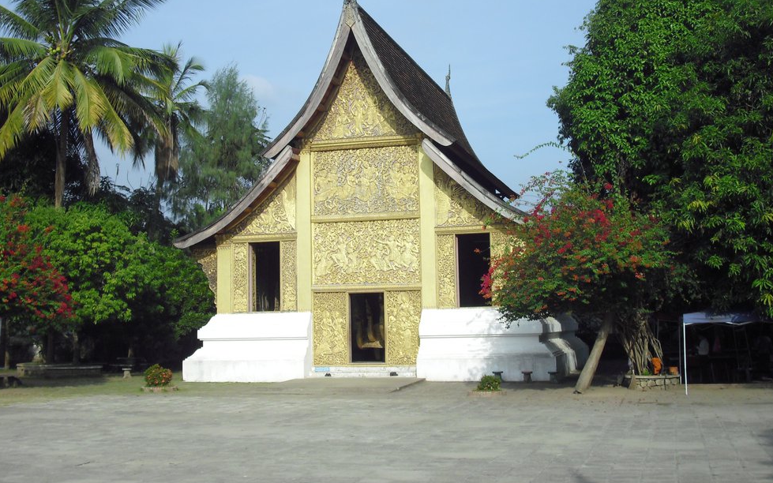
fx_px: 1074
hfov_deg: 39.6
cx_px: 381
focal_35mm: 51
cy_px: 186
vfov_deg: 25.3
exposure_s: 1/200
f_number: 8.9
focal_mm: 7.6
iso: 100
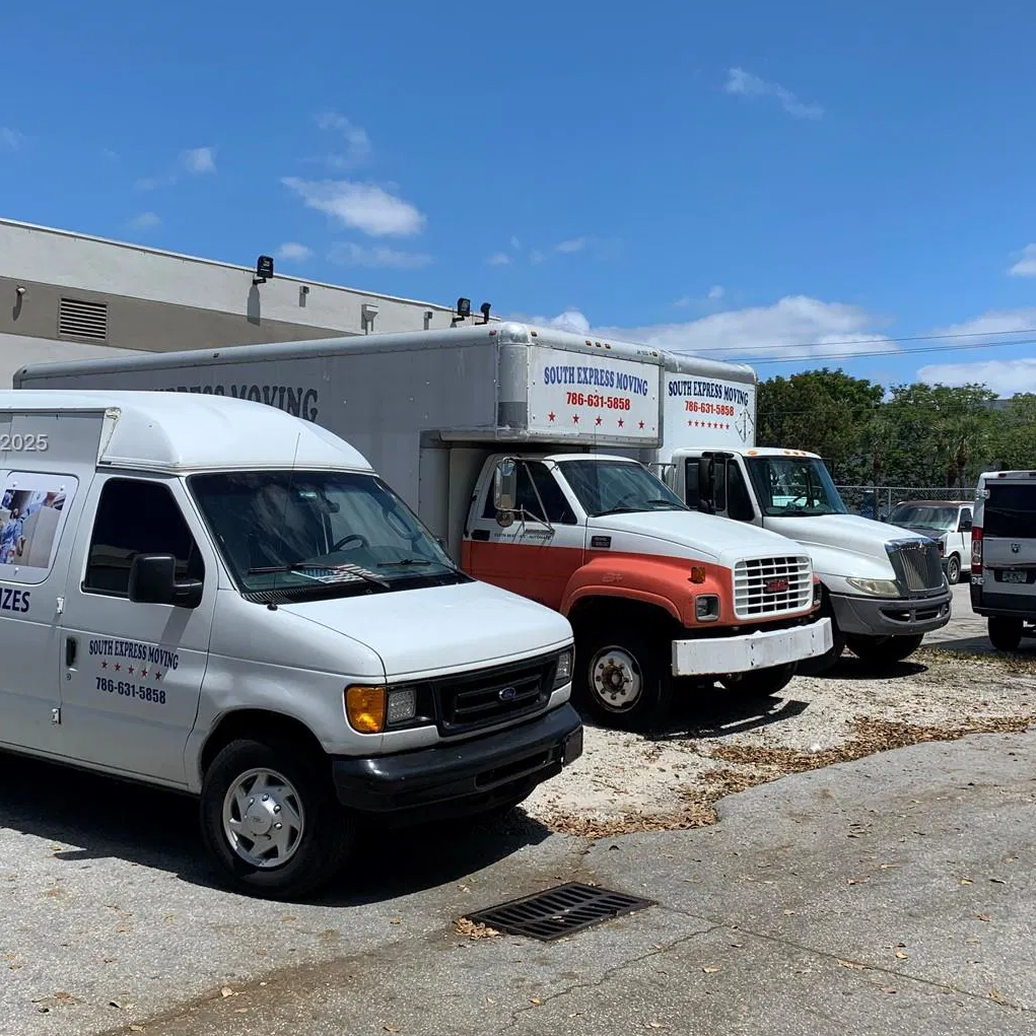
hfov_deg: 46.0
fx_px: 1219
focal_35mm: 36
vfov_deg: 45.9
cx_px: 535
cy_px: 444
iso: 25
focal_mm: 4.25
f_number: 1.8
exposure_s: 1/3086
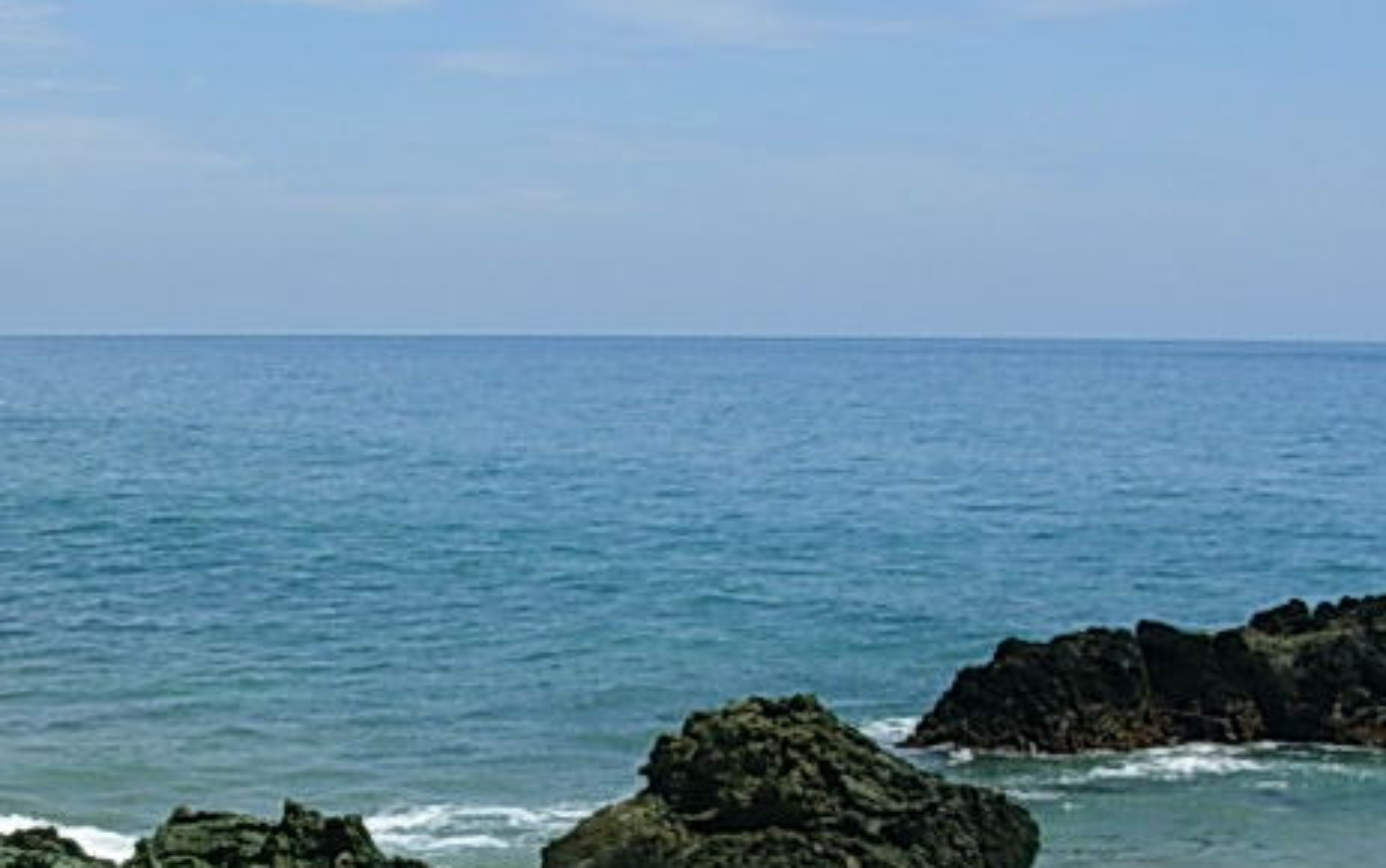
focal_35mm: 89
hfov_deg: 23.1
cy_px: 667
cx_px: 383
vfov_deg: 14.6
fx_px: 3364
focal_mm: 6.3
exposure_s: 1/609
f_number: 4.9
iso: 50
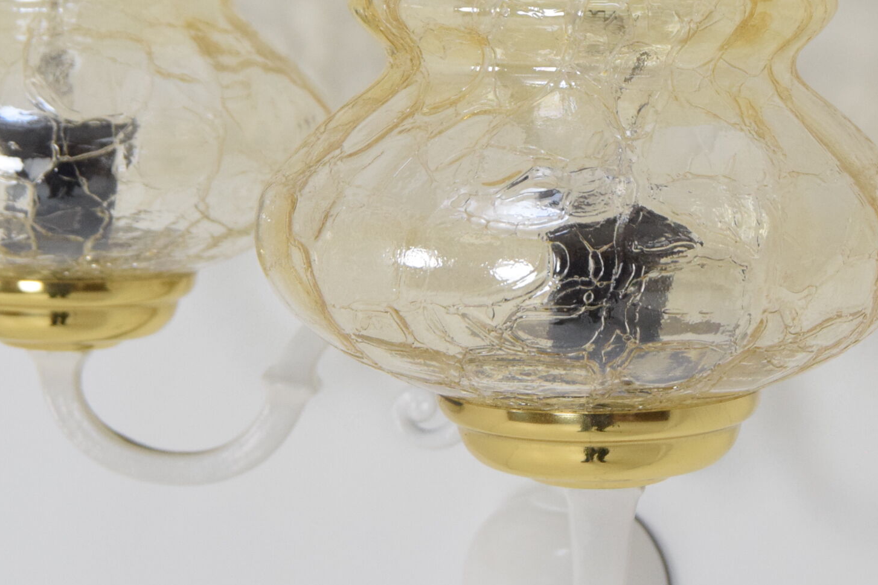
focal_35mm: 139
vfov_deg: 9.9
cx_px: 318
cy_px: 217
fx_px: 3390
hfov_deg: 14.7
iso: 1600
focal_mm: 45
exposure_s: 1/200
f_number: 7.1
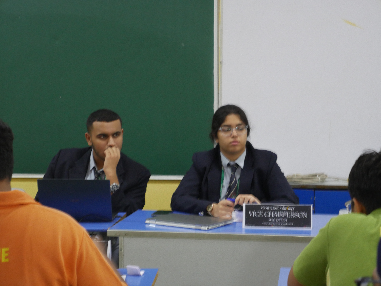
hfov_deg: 23.3
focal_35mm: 84
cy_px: 143
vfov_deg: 17.6
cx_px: 190
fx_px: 925
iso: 1600
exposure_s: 1/25
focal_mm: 42
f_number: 5.6
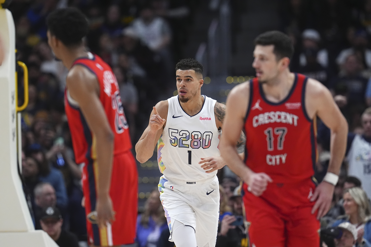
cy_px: 124
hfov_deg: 5.2
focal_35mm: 400
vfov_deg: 3.4
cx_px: 186
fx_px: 4122
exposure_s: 1/2000
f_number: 4
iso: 5000
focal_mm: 400
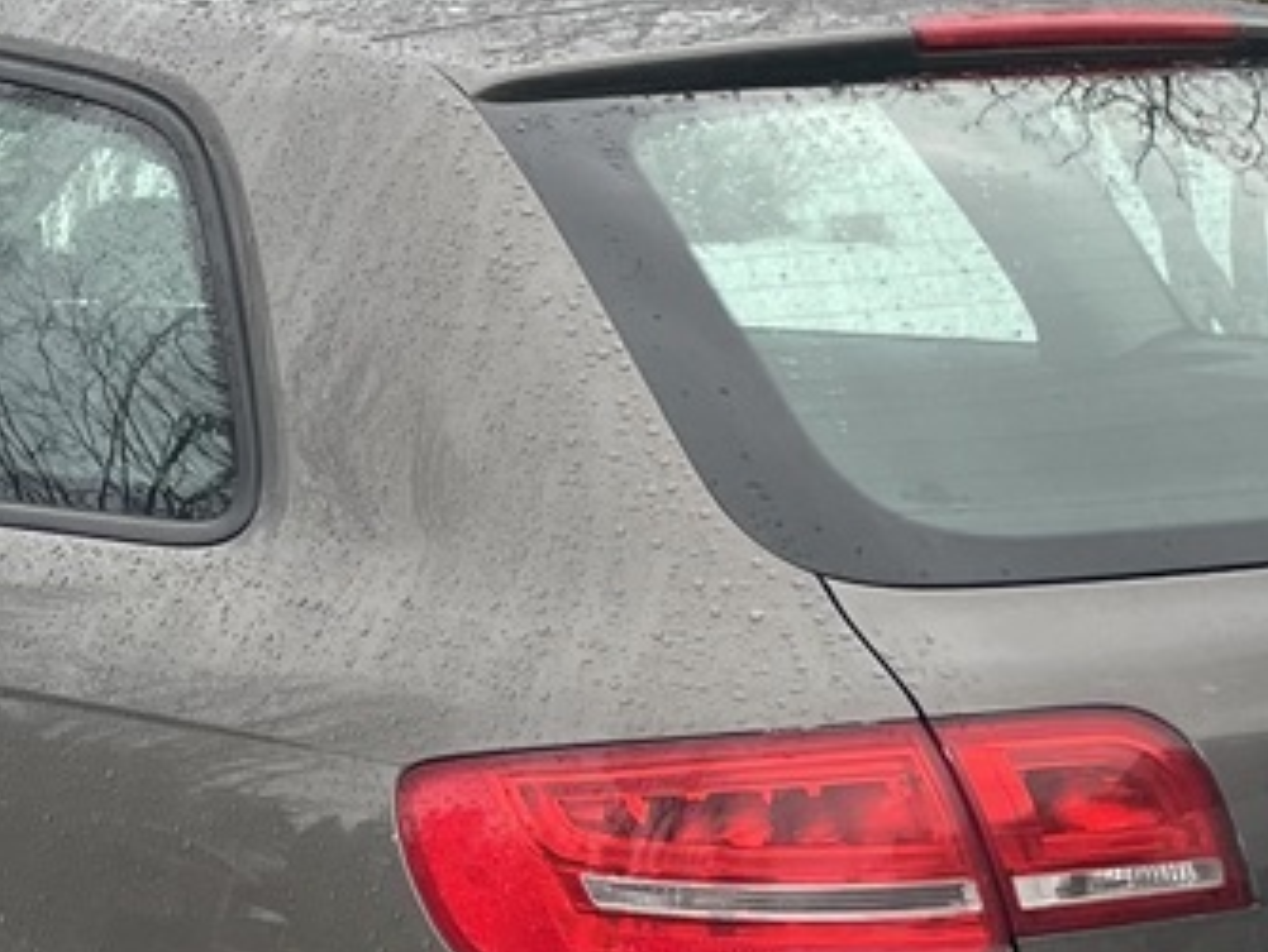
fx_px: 4106
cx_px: 57
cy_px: 512
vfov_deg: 13.2
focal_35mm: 112
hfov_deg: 17.2
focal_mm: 4.2
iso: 100
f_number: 1.6
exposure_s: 1/121
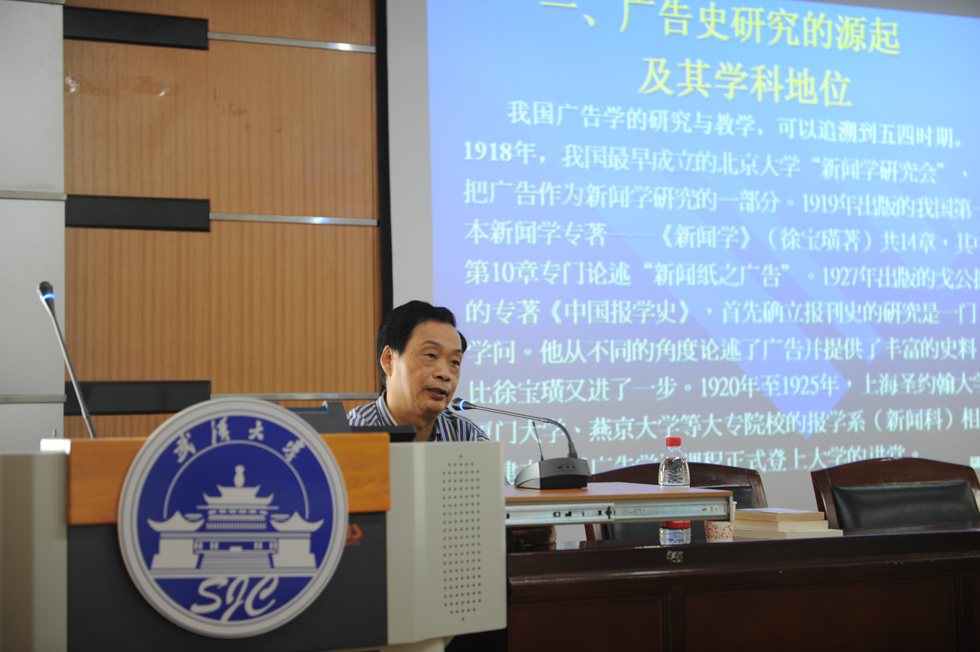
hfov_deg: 28.9
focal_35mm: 70
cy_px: 326
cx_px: 490
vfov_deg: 19.4
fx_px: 1904
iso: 400
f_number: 2.8
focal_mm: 70
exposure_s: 1/13
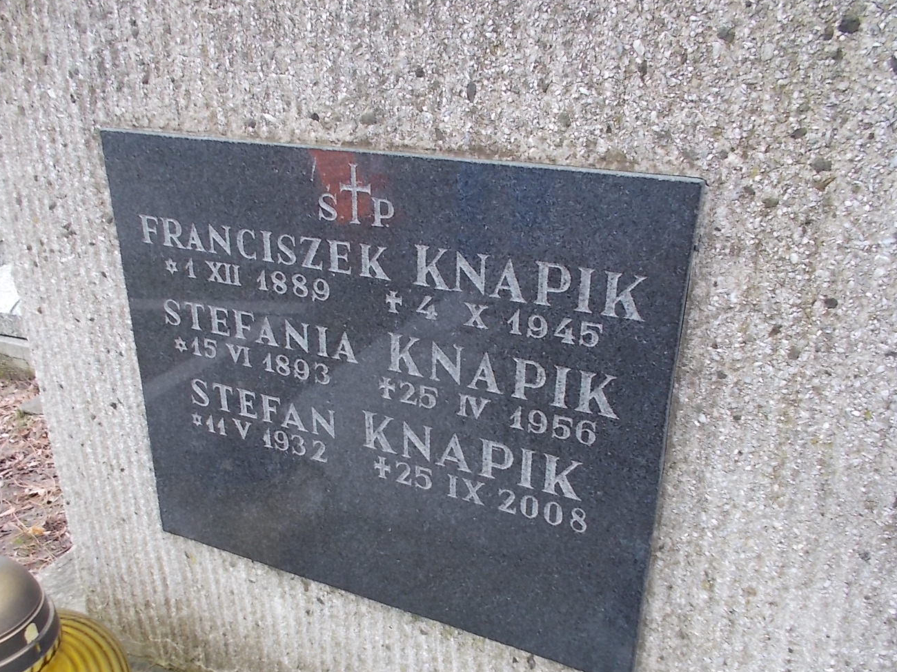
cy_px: 387
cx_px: 422
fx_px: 829
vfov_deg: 44.0
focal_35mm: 32
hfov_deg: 56.8
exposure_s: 1/25
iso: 80
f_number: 3.2
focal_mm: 4.6
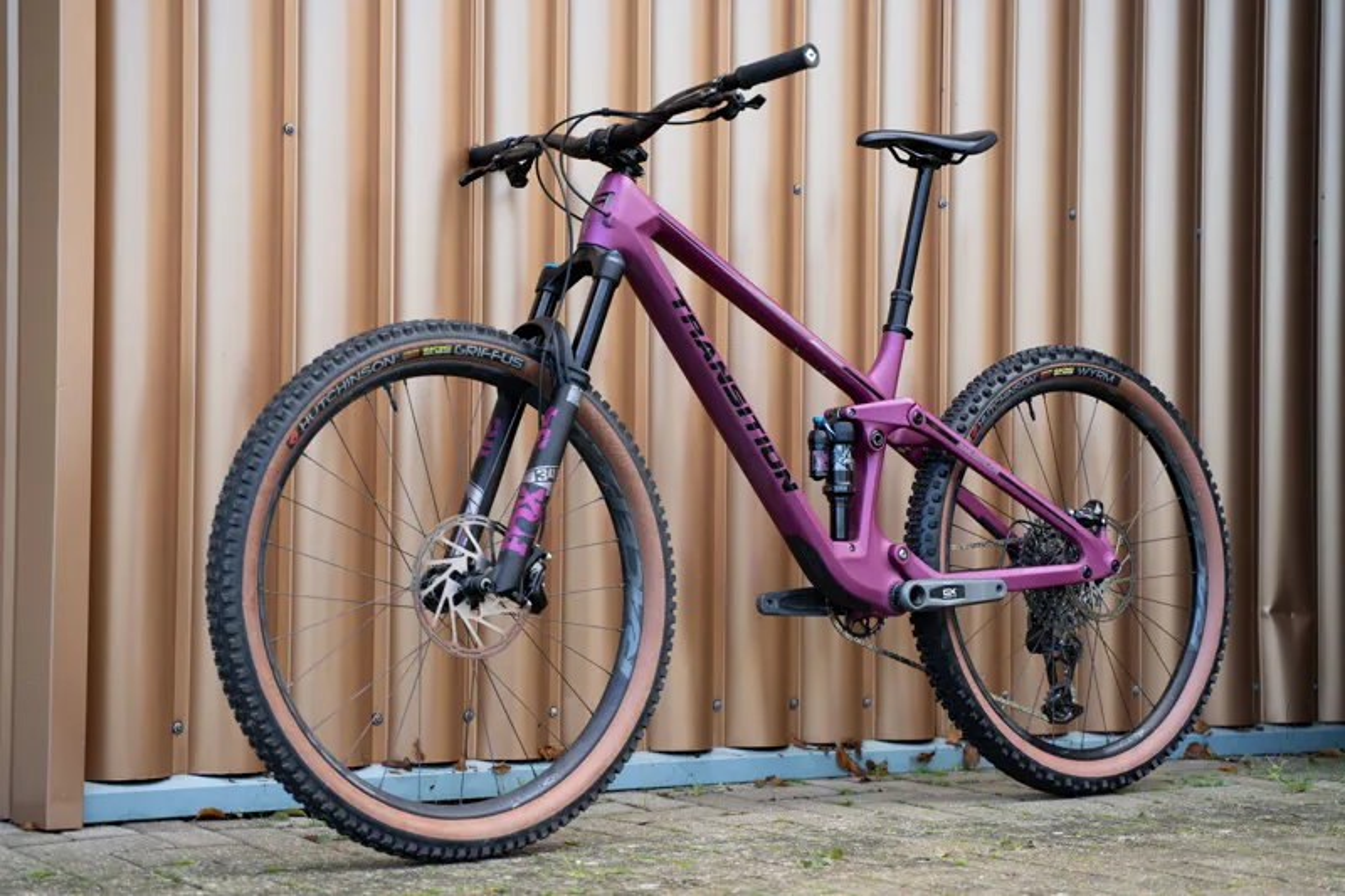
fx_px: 2801
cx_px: 672
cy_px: 448
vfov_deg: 18.2
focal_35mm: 75
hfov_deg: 27.0
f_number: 3.5
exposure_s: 1/60
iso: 80
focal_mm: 75
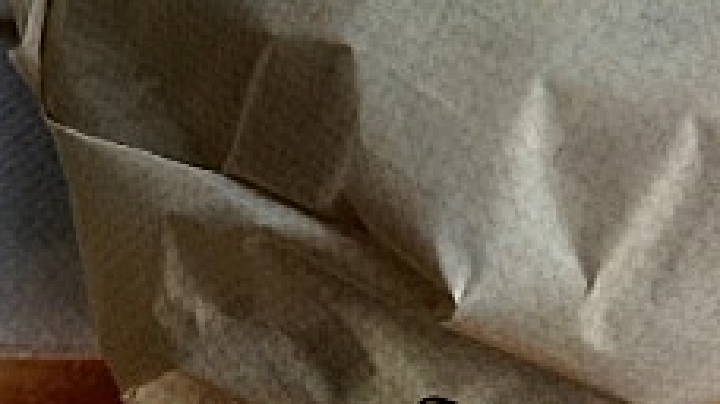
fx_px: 2042
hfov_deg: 19.9
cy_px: -205
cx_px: 518
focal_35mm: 107
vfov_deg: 10.9
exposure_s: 1/273
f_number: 2.4
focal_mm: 4.28
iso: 64
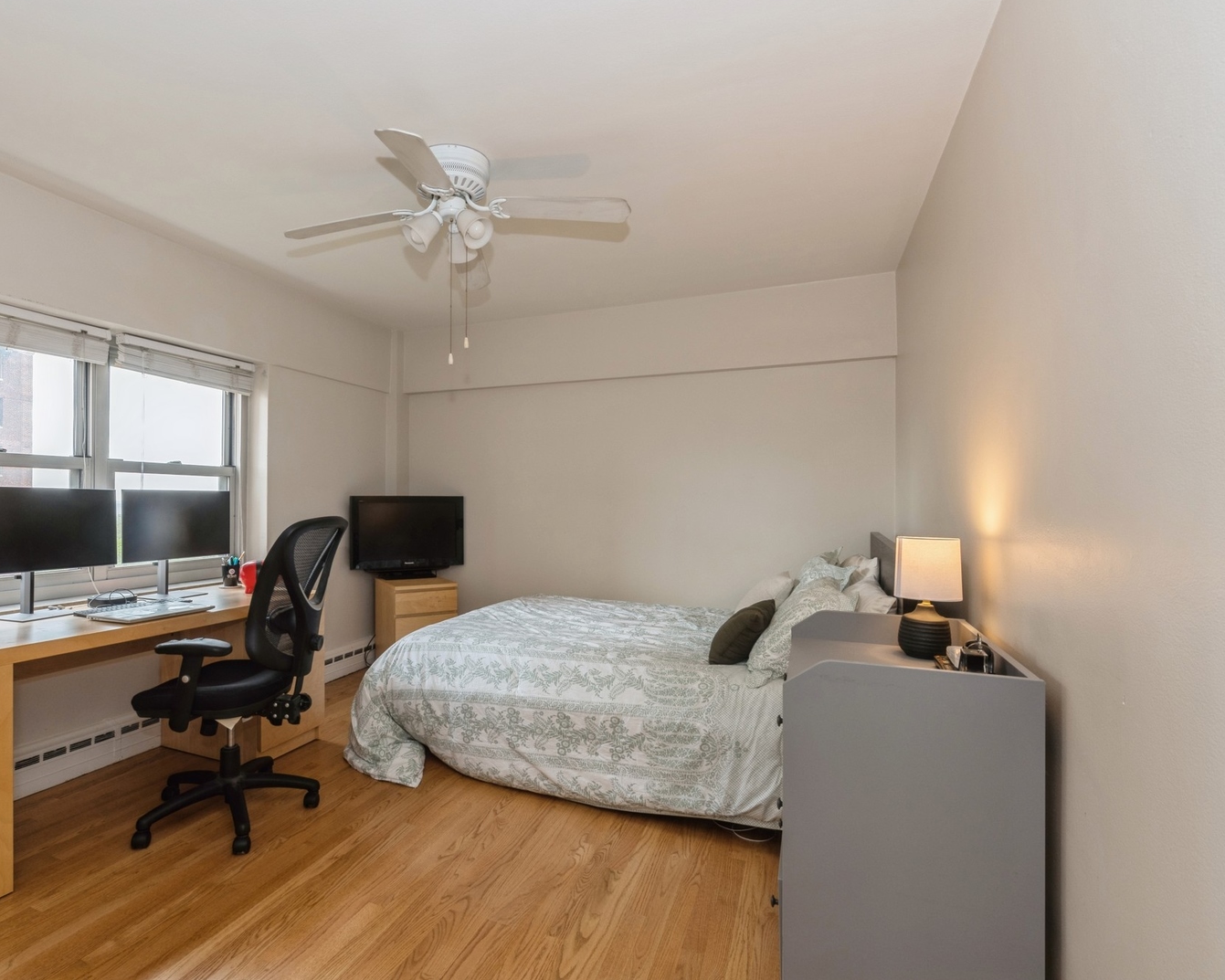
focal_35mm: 17
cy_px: 489
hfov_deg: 88.5
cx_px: 490
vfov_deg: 77.0
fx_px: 616
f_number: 11
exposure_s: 1/13
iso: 250
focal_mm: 15
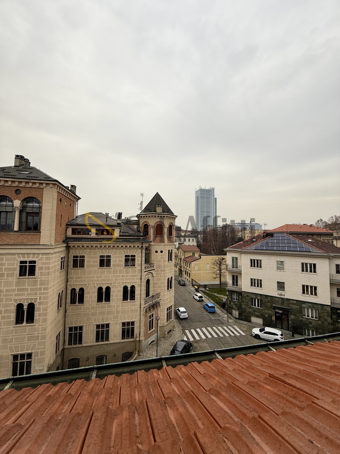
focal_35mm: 14
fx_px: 183
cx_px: 170
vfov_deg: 102.1
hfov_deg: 85.7
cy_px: 227
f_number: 2.2
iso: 50
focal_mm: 2.22
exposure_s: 1/129
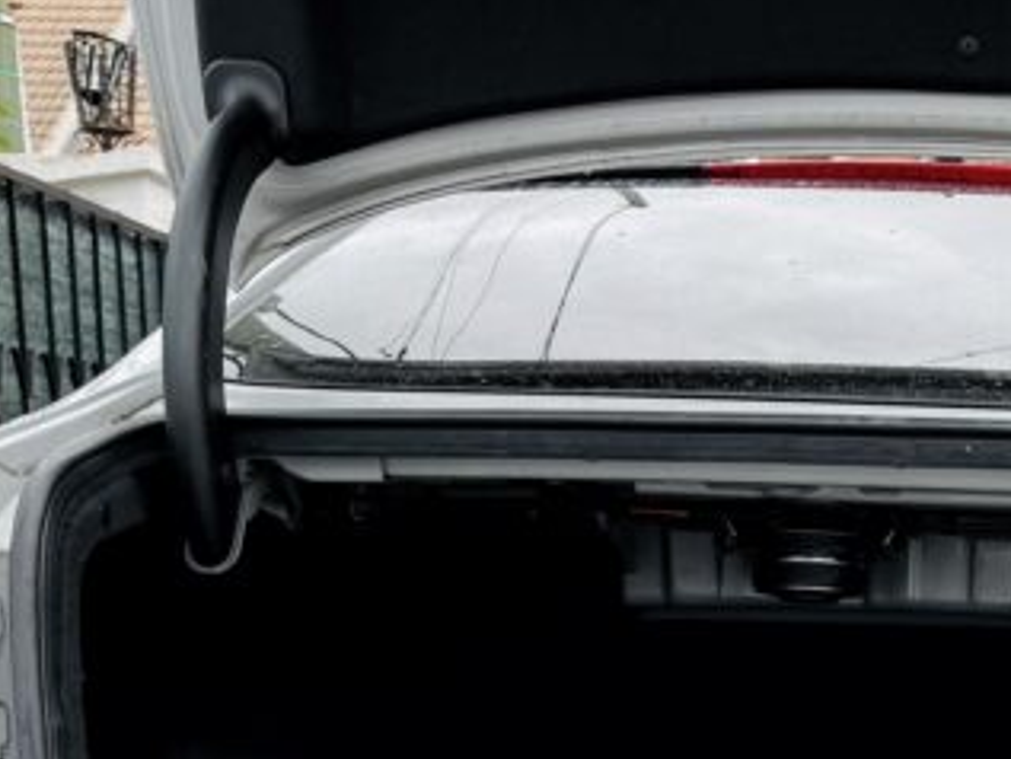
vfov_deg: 21.5
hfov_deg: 29.1
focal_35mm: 63
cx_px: 966
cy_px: 931
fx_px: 1841
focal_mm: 5.1
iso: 32
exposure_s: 1/359
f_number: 1.6
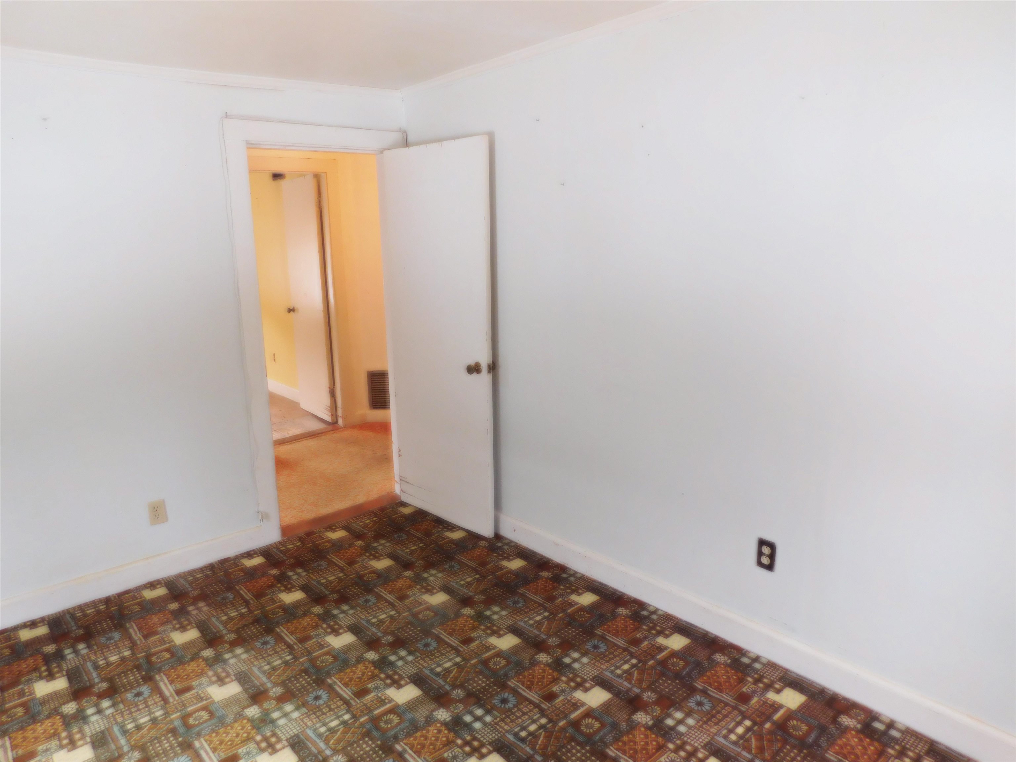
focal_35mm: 23
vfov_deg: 58.9
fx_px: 675
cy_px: 381
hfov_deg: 73.9
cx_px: 508
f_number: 3
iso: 200
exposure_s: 1/30
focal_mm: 4
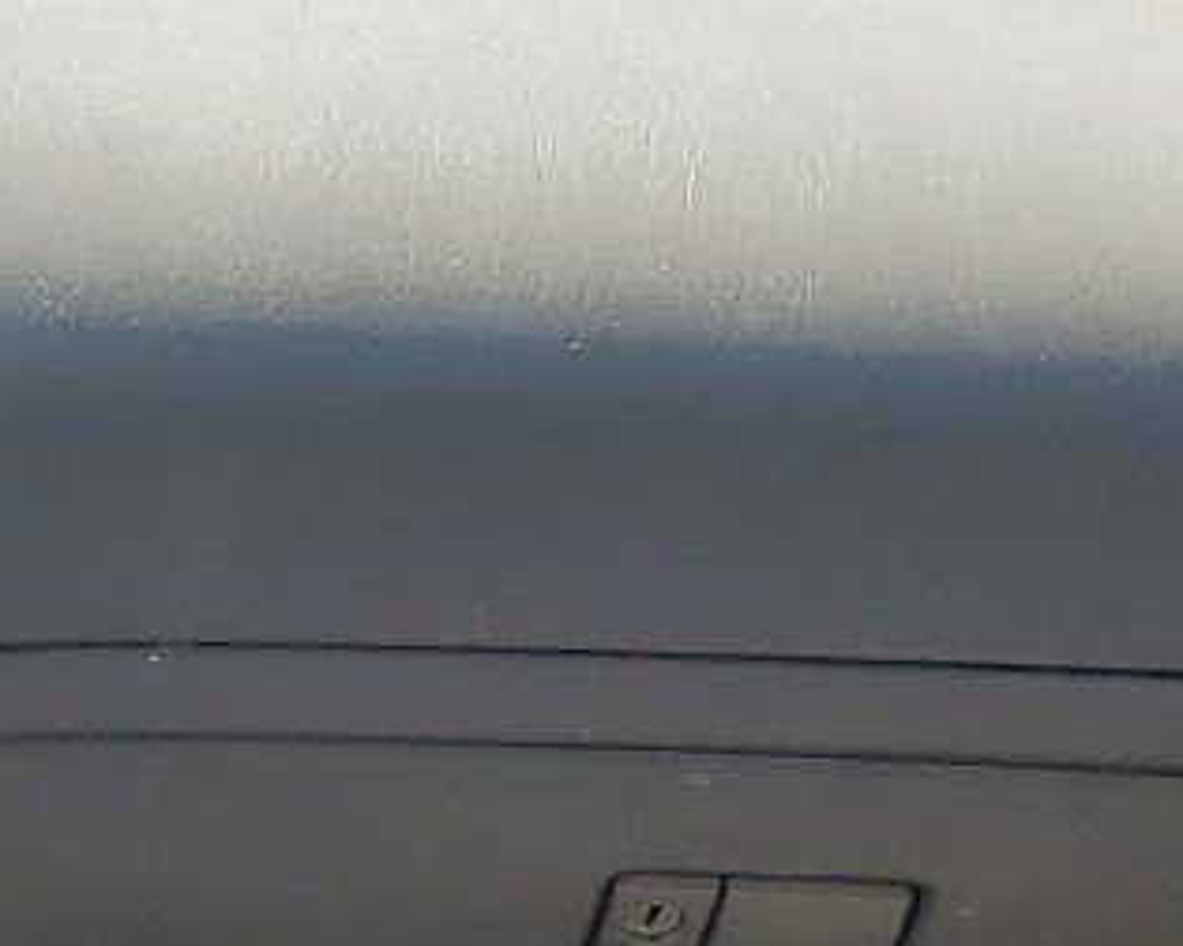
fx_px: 4517
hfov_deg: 13.6
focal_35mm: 129
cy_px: 1832
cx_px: -853
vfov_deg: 11.0
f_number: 1.5
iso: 50
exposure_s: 1/588
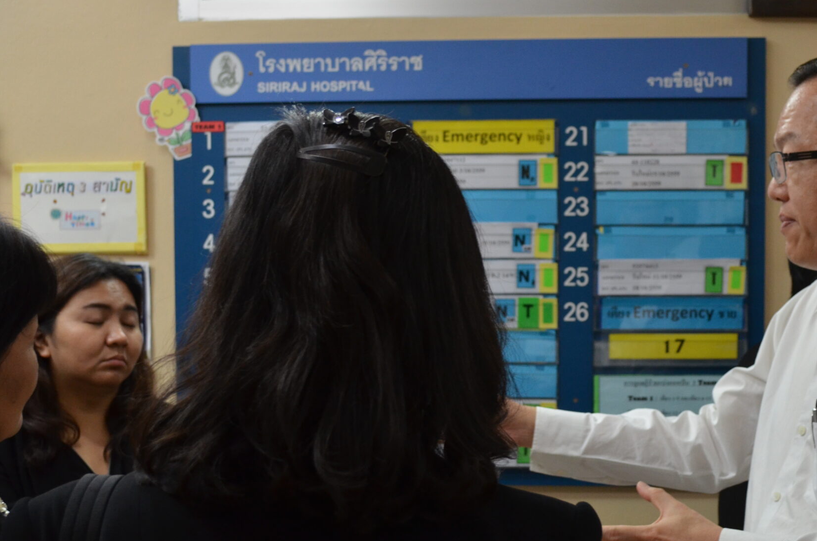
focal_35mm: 56
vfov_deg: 24.1
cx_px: 420
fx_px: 1268
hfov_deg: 35.7
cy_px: 305
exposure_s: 1/60
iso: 800
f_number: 4
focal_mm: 24
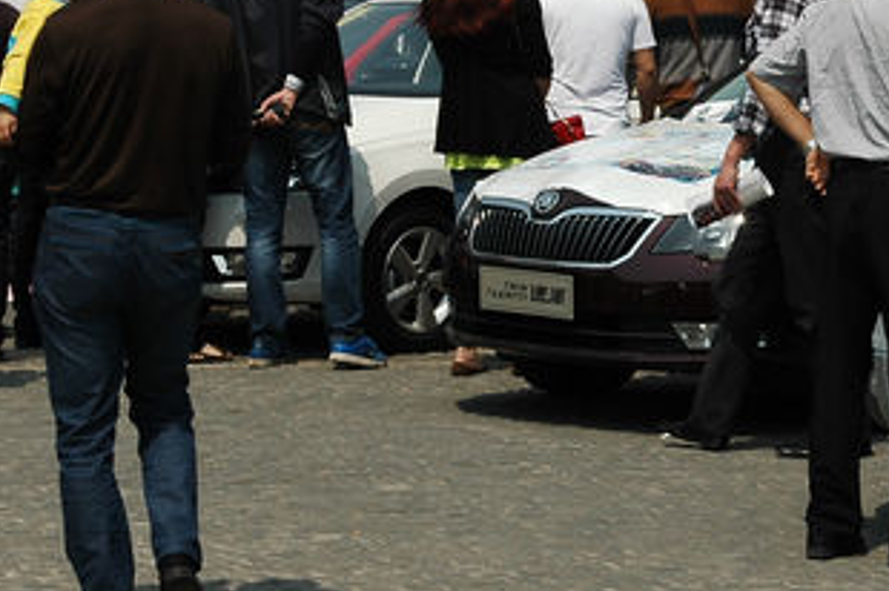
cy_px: 122
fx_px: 4299
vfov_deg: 7.8
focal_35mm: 174
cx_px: 803
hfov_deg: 11.7
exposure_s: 1/640
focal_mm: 45
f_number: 8
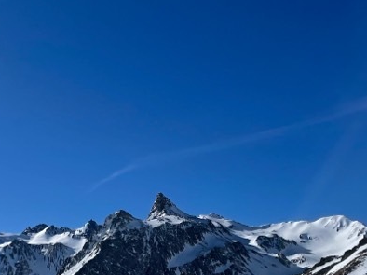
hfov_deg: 29.4
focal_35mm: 66
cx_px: 184
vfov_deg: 21.0
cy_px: 310
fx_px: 699
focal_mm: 4.2
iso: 32
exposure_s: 1/14925
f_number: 1.6
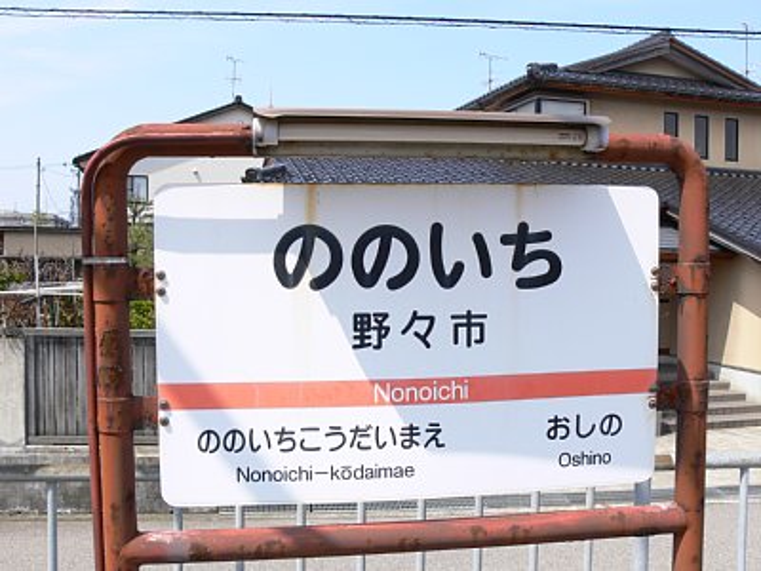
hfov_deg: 52.6
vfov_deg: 40.7
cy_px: 286
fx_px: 769
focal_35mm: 35
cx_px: 380
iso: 80
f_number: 5.6
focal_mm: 7.4
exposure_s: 1/250
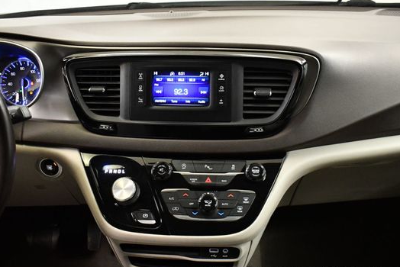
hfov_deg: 44.5
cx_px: 193
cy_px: 124
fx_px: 489
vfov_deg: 30.5
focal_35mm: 44
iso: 3200
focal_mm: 18
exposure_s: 1/100
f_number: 3.5
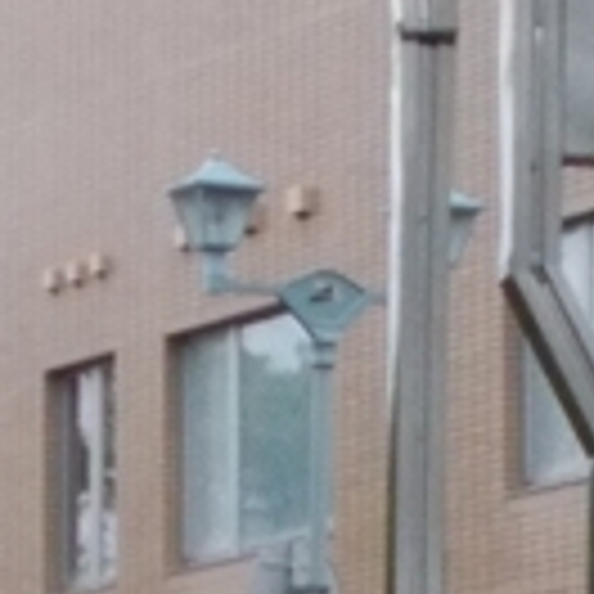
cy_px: 490
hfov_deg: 5.6
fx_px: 6018
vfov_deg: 5.6
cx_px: 549
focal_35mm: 310
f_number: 4.9
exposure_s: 1/200
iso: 400
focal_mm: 10.3
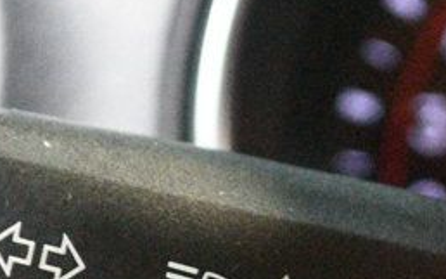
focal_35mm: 303
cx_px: 351
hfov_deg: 6.9
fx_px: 3681
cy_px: 385
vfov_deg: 4.3
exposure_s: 1/40
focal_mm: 50
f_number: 5.6
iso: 12800
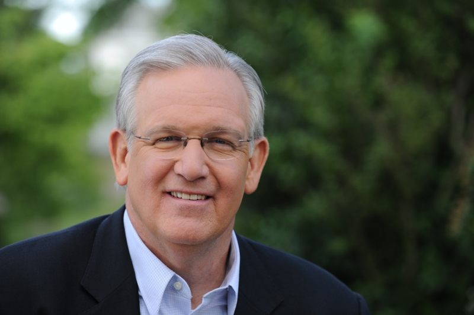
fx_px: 1710
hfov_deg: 15.8
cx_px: 237
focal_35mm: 130
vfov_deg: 10.5
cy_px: 158
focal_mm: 130
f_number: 4
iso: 200
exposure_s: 1/200
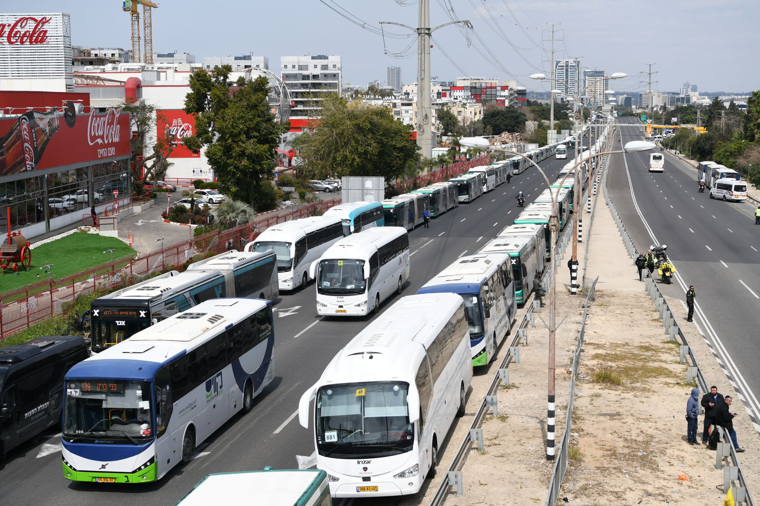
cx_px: 380
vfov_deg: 26.0
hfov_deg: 38.2
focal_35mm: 52
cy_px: 253
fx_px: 1098
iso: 200
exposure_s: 1/1600
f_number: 5.6
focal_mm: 52
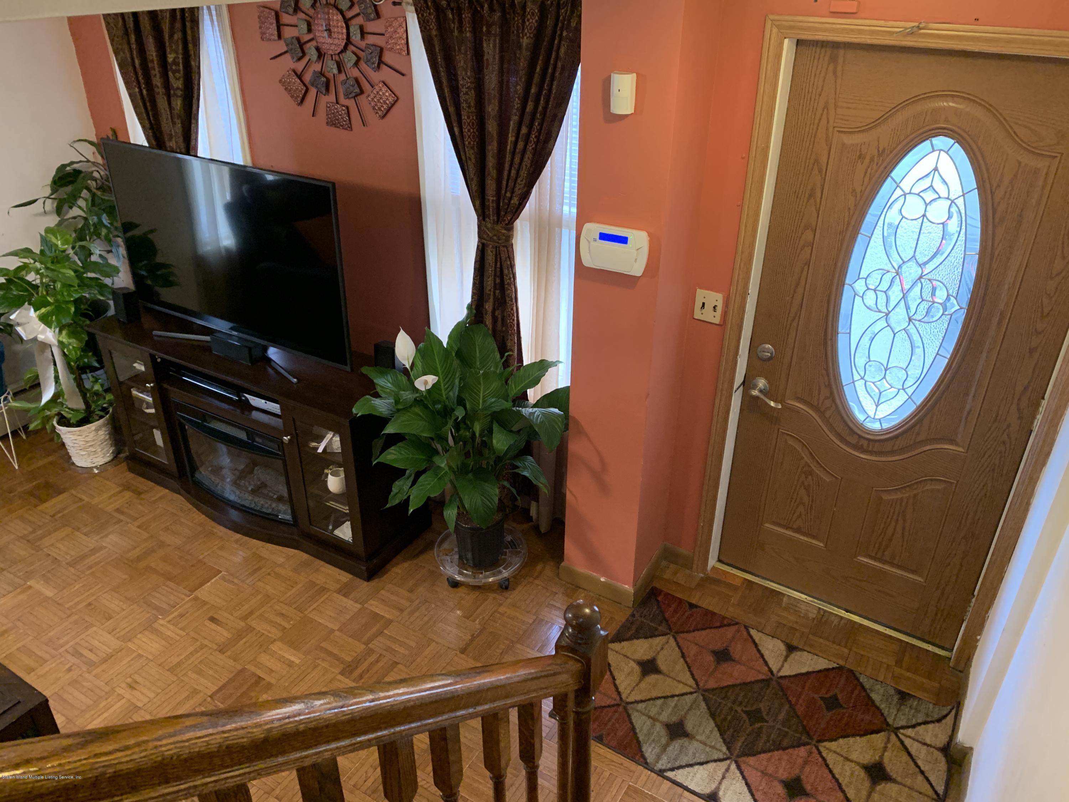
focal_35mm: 26
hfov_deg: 67.3
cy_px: 401
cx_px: 534
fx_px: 803
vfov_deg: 53.1
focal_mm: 4.25
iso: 500
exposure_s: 1/30
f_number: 1.8
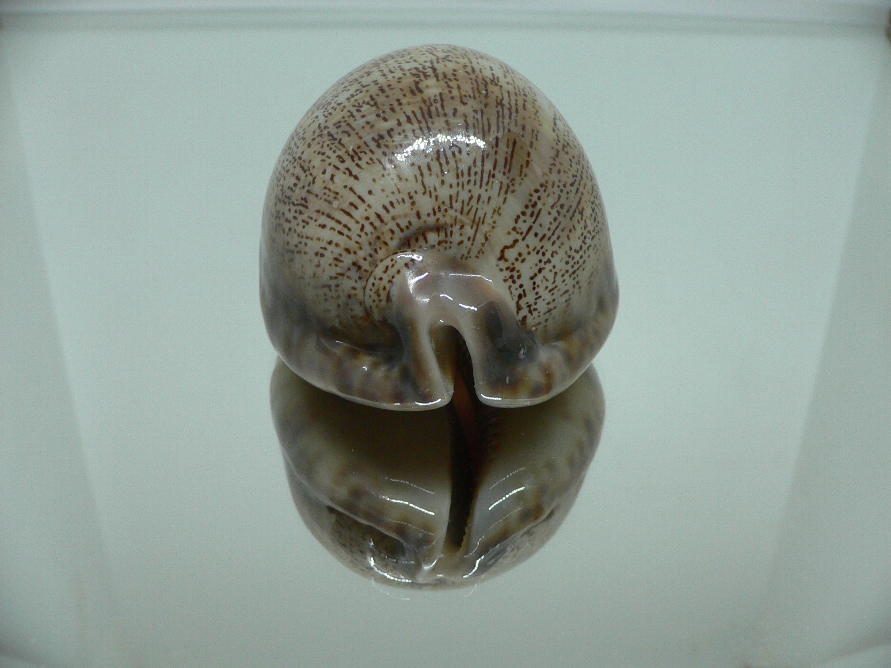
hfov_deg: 52.6
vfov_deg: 40.7
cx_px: 446
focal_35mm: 35
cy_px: 334
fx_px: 901
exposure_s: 1/60
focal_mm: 4.6
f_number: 2.8
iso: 150
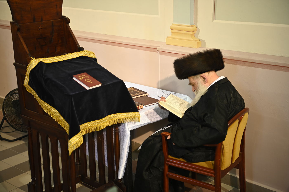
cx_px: 144
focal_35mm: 58
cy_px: 96
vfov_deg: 23.4
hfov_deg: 34.5
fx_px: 465
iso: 400
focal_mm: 58
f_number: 2.8
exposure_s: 1/60
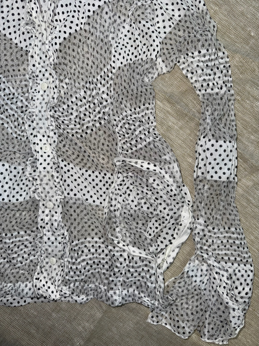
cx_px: 130
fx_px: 239
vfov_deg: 71.6
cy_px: 173
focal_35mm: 24
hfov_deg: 56.8
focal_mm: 6.76
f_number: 1.78
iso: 50
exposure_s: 1/74
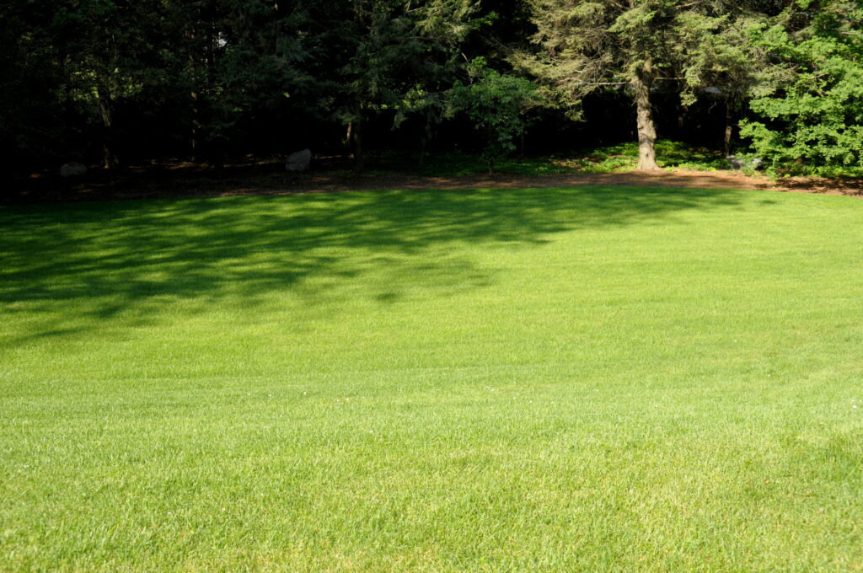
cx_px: 432
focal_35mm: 42
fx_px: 1006
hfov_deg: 46.5
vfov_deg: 31.8
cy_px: 286
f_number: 5.6
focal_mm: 28
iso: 200
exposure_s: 1/250
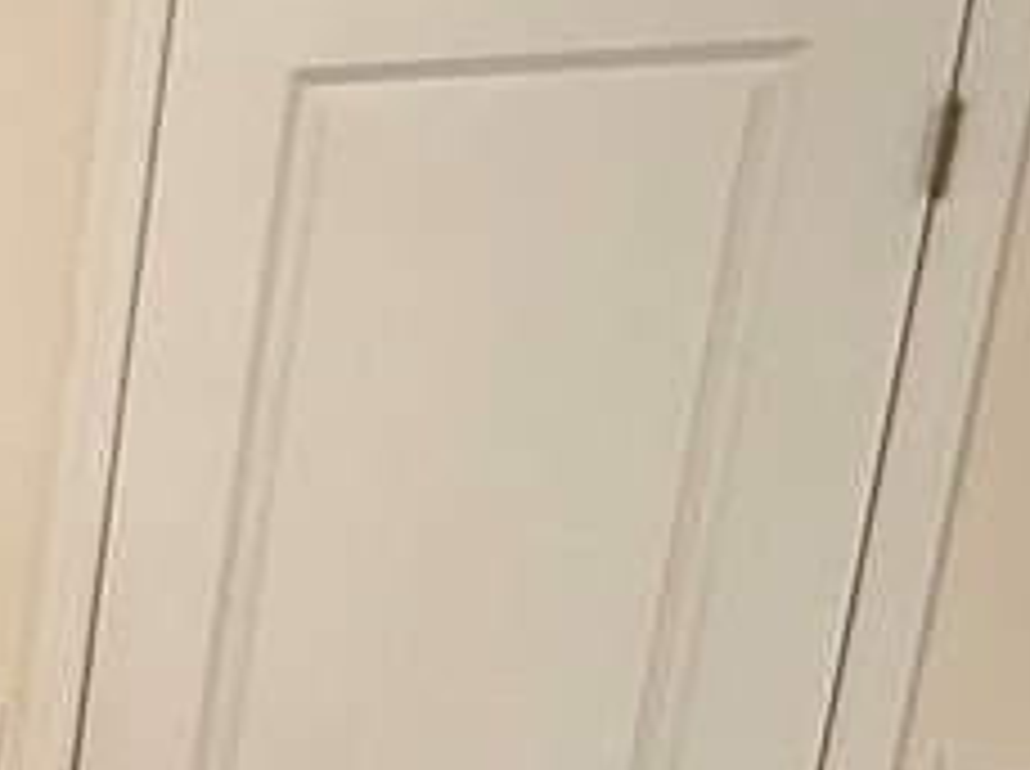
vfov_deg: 13.6
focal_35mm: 98
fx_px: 2911
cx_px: -1165
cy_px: 1351
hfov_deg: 15.2
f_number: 2.2
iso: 250
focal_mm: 2.22
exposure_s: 1/60
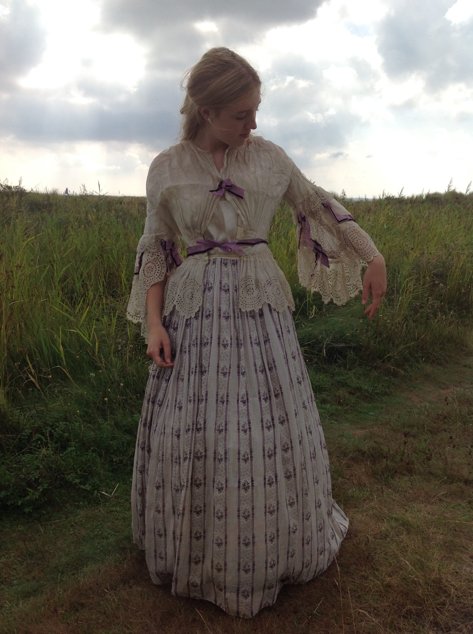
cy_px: 317
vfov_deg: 52.7
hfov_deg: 40.6
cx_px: 236
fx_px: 639
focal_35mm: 35
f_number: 2.4
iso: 50
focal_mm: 4.28
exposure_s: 1/2519
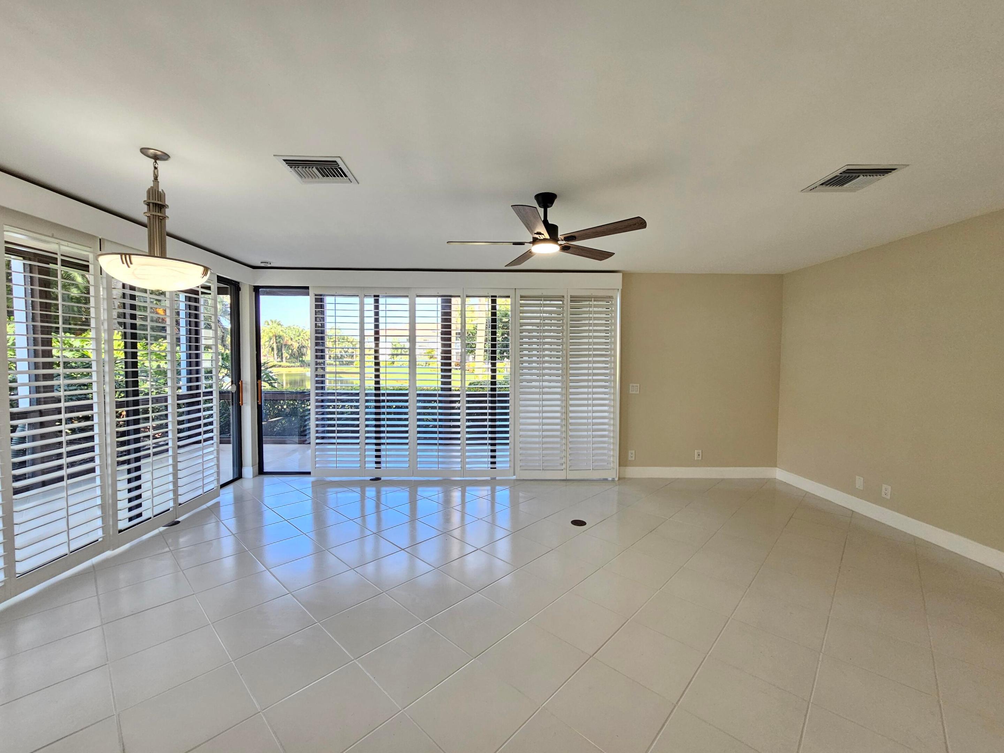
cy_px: 376
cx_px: 502
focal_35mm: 13
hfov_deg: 106.2
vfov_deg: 89.9
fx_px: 377
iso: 100
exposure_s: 1/77.4
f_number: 2.2
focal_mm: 2.2
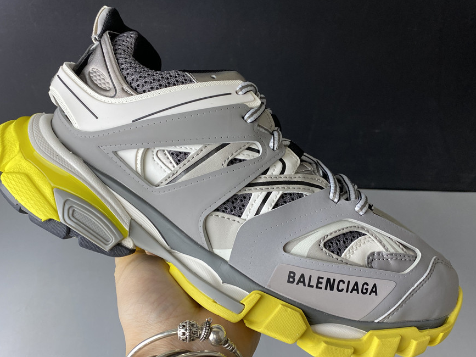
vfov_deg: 46.8
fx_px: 412
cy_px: 191
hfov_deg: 60.0
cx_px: 229
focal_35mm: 30
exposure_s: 1/100
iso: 80
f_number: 1.8
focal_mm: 4.25
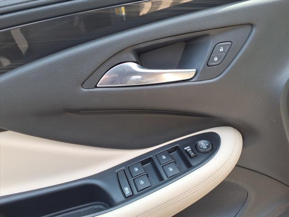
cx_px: 144
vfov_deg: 51.4
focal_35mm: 27
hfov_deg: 65.3
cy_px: 108
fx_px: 225
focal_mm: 3.58
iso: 40
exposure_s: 1/182
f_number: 1.9
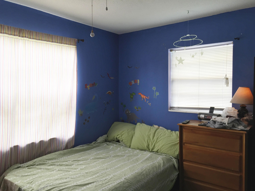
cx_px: 128
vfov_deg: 48.2
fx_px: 214
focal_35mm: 29
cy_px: 96
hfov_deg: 61.7
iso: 32
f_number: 2.2
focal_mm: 4.15
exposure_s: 1/40
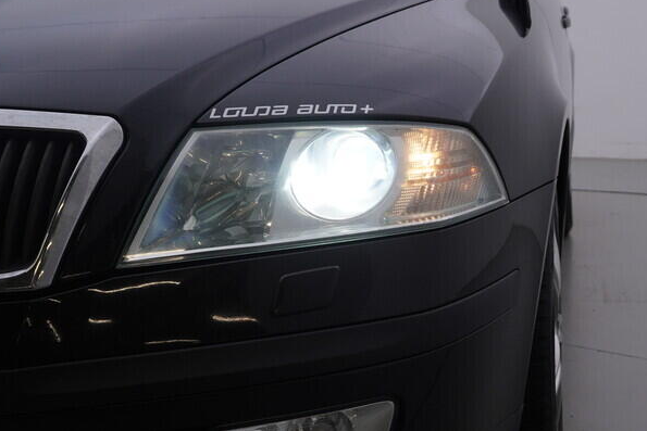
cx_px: 540
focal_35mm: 62
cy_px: 277
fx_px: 1114
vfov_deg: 21.9
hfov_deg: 31.3
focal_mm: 24
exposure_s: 1/125
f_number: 5
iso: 125
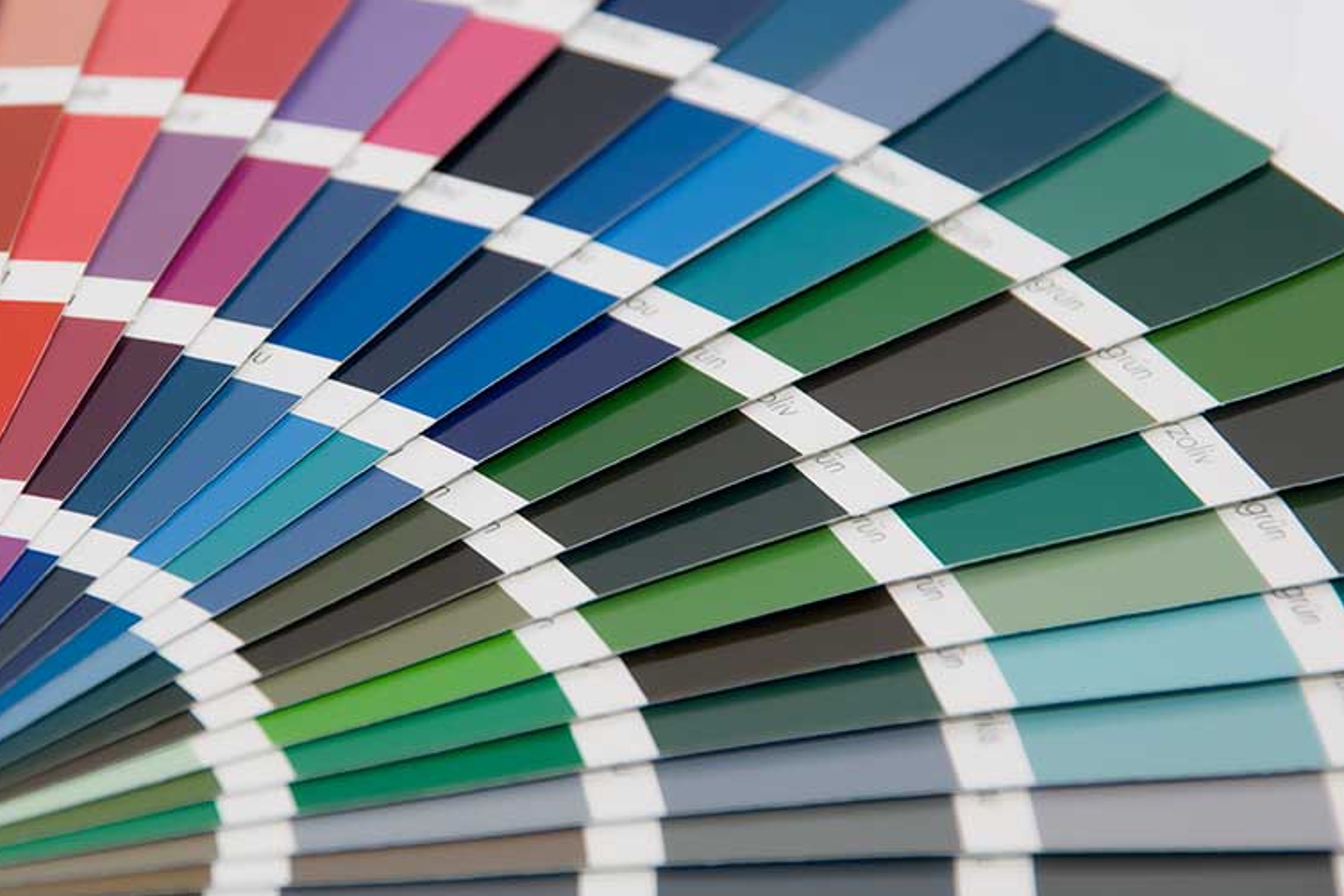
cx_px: 409
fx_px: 16086
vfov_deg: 3.2
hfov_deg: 4.8
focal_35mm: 431
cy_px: 358
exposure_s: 1/100
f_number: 9
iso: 100
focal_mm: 200
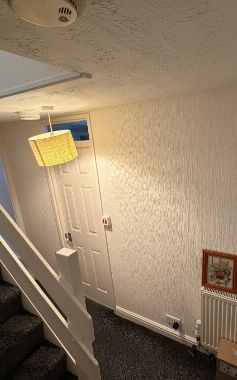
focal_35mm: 20
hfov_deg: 58.3
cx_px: 158
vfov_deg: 85.1
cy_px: 190
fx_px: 207
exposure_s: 1/50
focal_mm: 2.22
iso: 320
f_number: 2.2
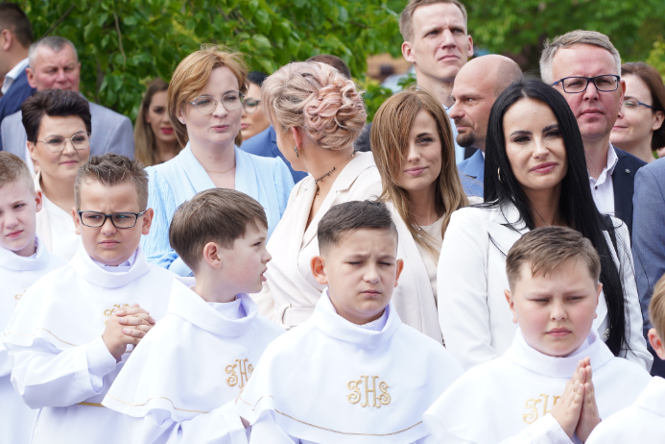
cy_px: 360
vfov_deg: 7.0
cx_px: 453
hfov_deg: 10.4
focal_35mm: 197
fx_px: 3639
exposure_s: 1/160
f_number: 5.6
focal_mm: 105
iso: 100
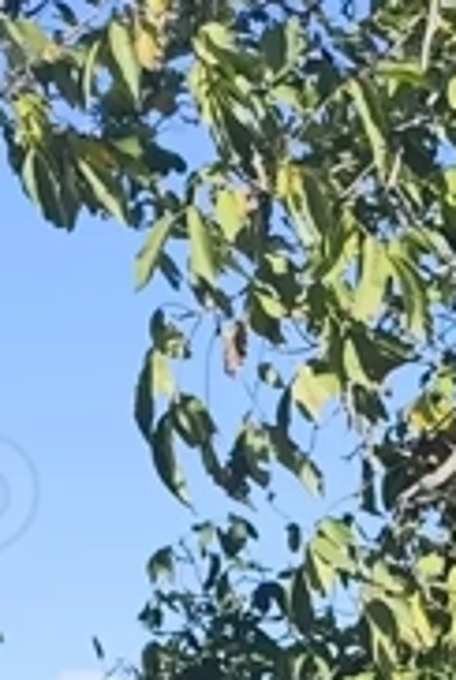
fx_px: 3312
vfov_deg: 9.6
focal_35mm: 175
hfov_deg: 7.9
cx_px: 71
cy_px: 1891
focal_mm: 6.19
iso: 50
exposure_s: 1/982
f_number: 1.65
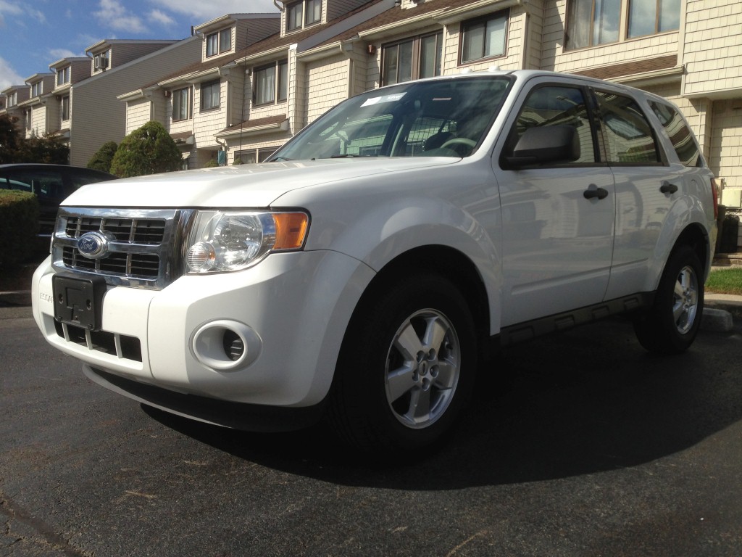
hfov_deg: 55.4
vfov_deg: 42.9
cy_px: 278
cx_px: 371
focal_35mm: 33
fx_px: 707
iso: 50
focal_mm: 4.13
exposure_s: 1/2008
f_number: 2.4
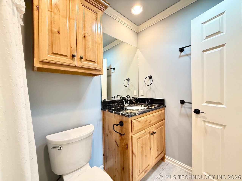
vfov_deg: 85.7
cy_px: 90
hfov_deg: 102.1
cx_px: 121
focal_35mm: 14
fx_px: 98
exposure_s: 1/60
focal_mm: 2.22
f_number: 2.2
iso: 500
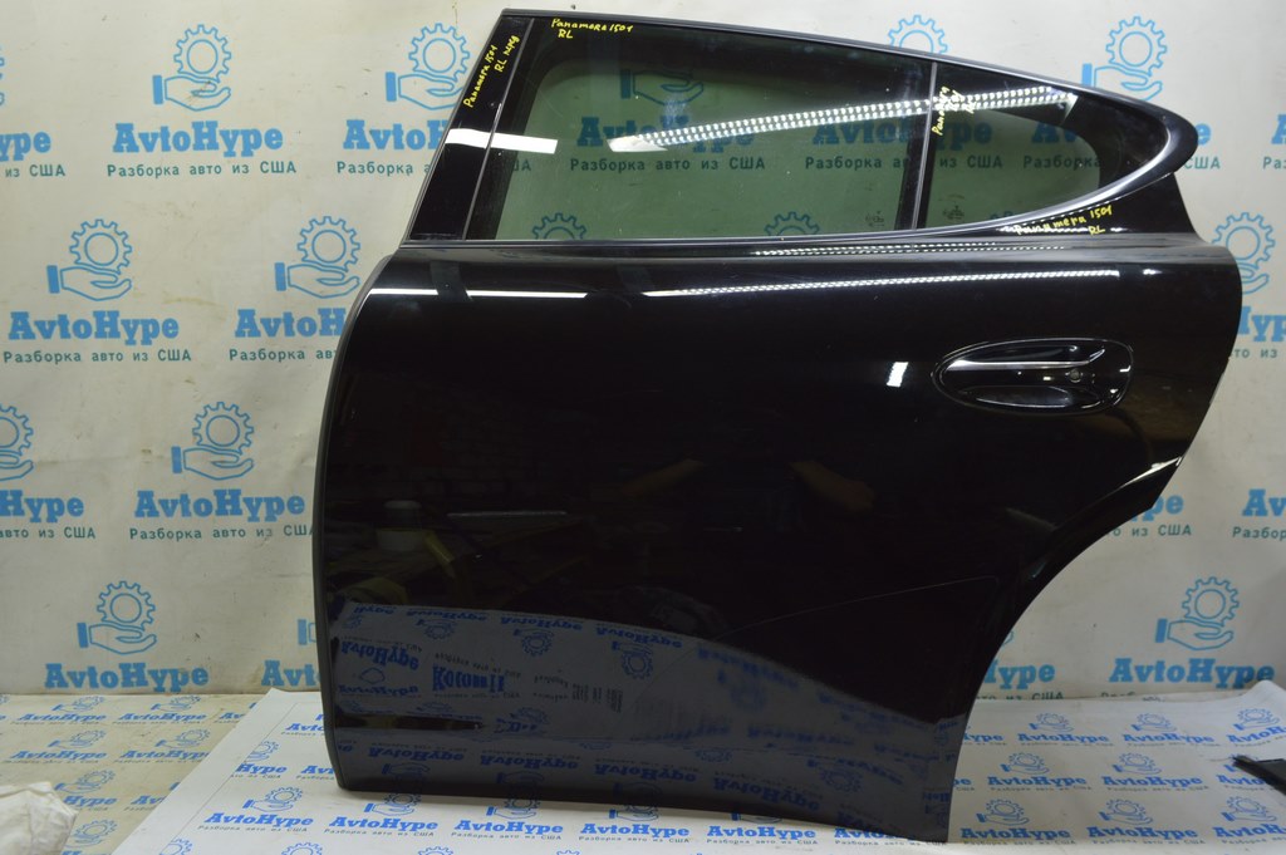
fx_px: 964
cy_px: 428
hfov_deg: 67.4
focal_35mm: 27
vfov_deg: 47.9
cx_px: 643
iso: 400
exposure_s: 1/20
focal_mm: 18
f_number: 5.6
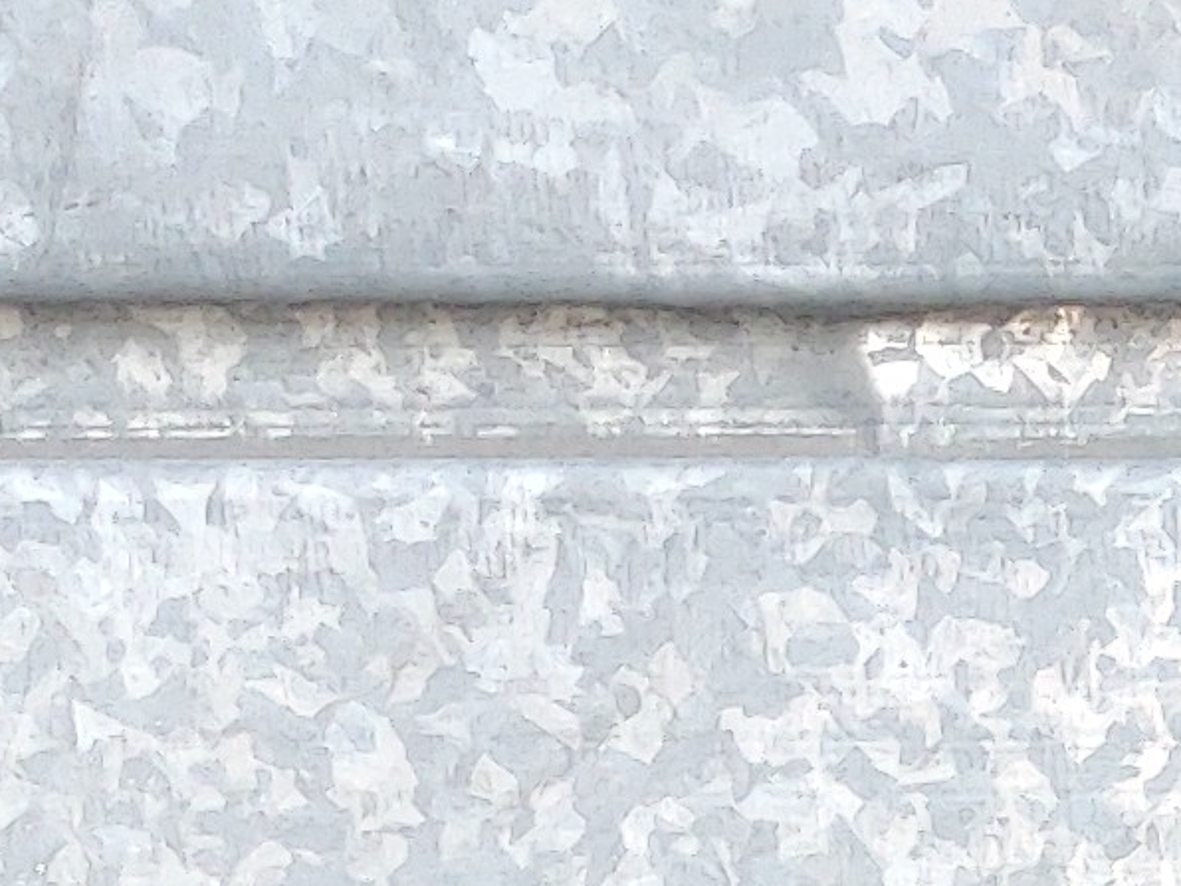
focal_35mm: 194
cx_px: 2338
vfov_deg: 6.5
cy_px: 3205
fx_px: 6619
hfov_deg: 9.5
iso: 142
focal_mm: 5.43
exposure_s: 1/100
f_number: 1.89
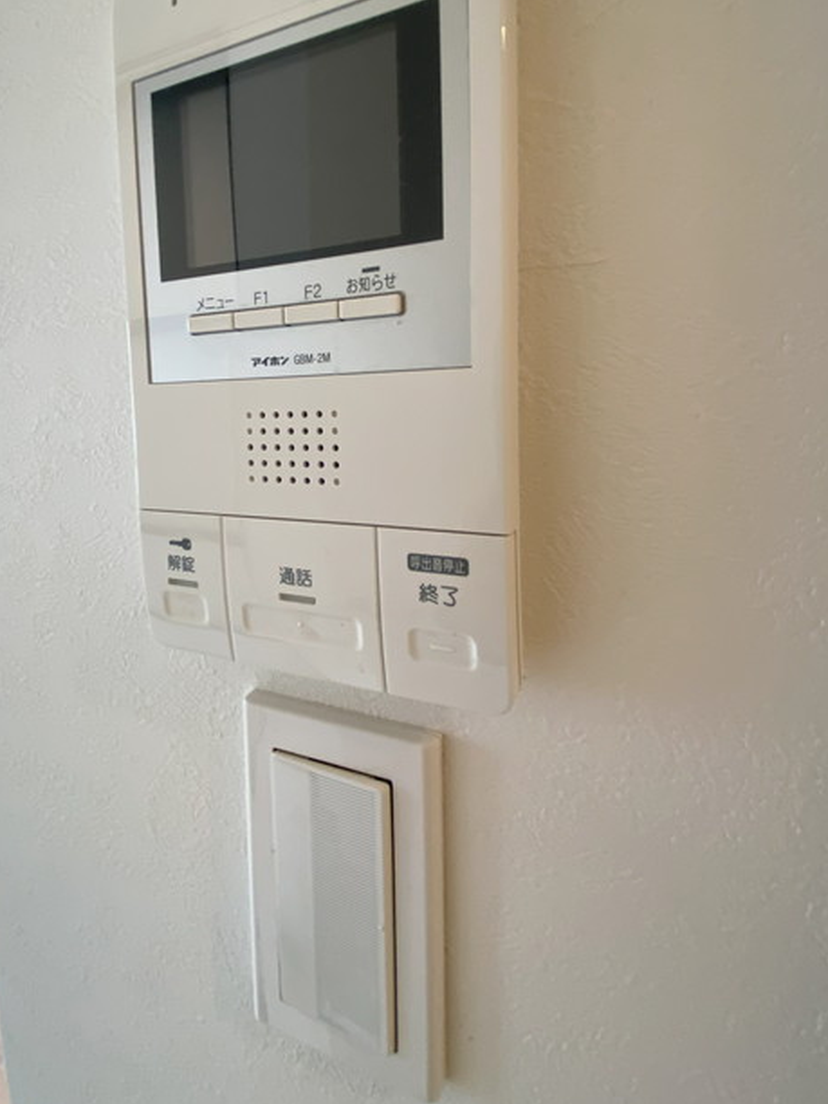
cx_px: 348
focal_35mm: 17
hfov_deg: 74.2
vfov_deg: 90.0
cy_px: 447
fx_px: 542
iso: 200
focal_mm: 1.54
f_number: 2.4
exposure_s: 1/100
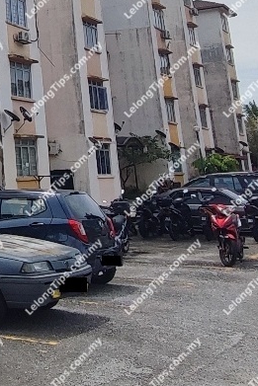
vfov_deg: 34.6
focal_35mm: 50
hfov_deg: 23.2
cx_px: -98
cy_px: -29
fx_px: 537
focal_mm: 1.65
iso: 50
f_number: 2.2
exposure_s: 1/3400
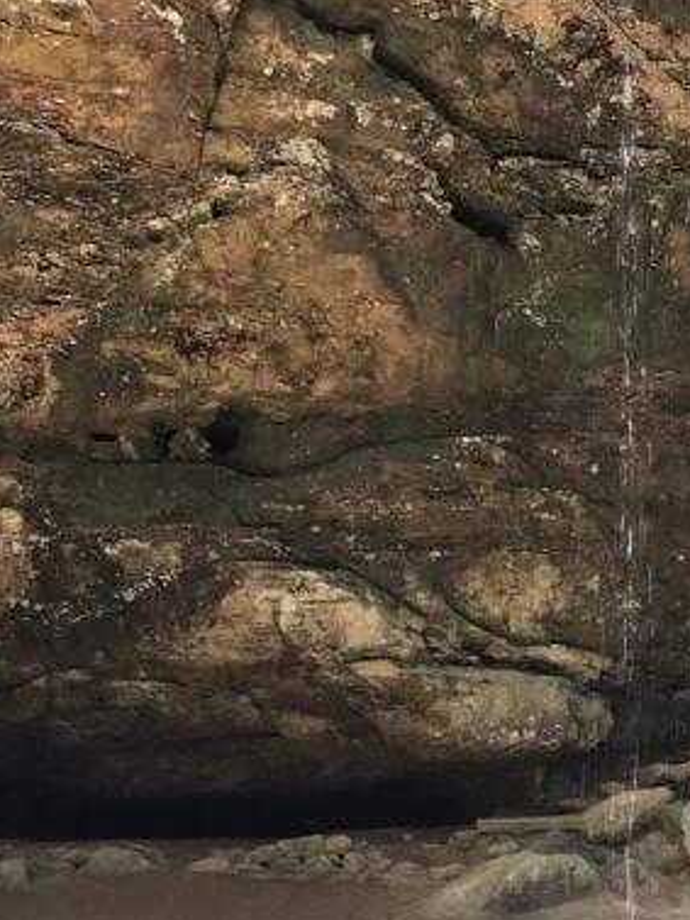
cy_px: -41
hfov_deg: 19.3
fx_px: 2019
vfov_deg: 24.3
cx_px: 466
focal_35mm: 76
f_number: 1.8
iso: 32
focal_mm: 3.99
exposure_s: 1/45
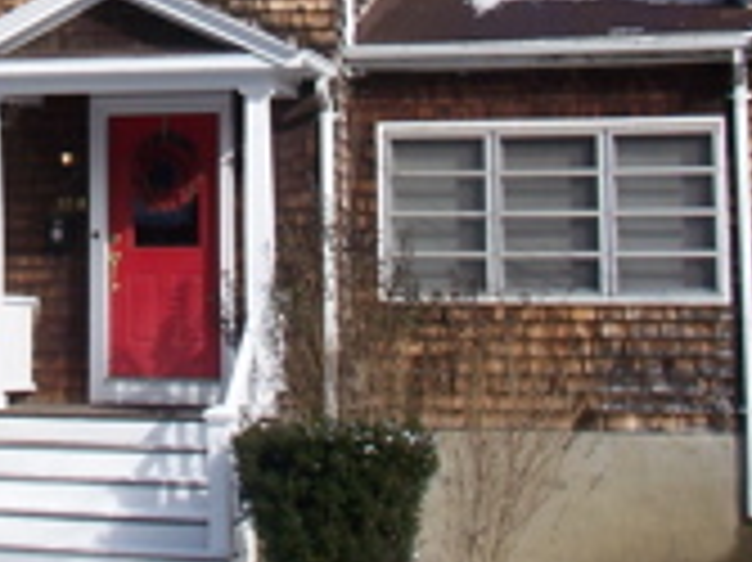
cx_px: -122
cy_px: -11
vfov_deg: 13.9
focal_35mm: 105
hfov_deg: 17.9
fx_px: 2279
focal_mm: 6.4
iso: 64
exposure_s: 1/640
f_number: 3.9
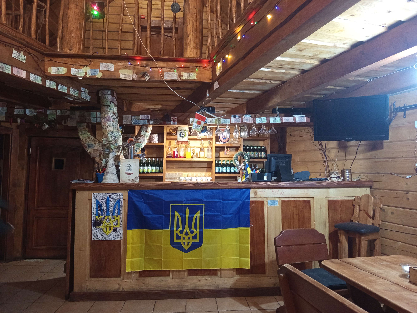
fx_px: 289
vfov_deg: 56.8
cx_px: 208
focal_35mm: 24
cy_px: 156
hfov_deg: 71.6
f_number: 1.7
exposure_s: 1/25
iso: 1865
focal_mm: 5.24
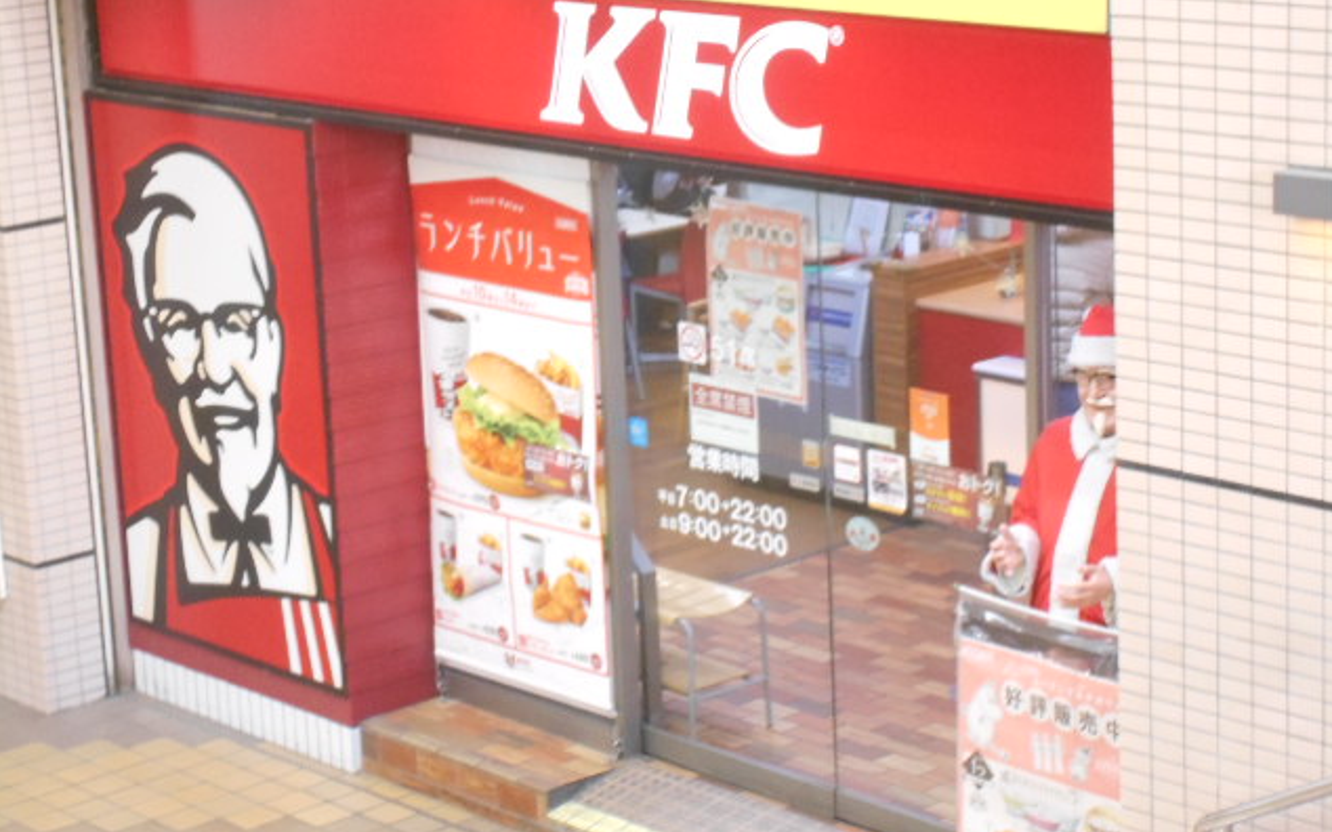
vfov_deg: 14.2
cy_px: 399
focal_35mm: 92
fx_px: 3339
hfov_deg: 22.6
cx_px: 668
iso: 800
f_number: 6.3
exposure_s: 1/25
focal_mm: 15.4
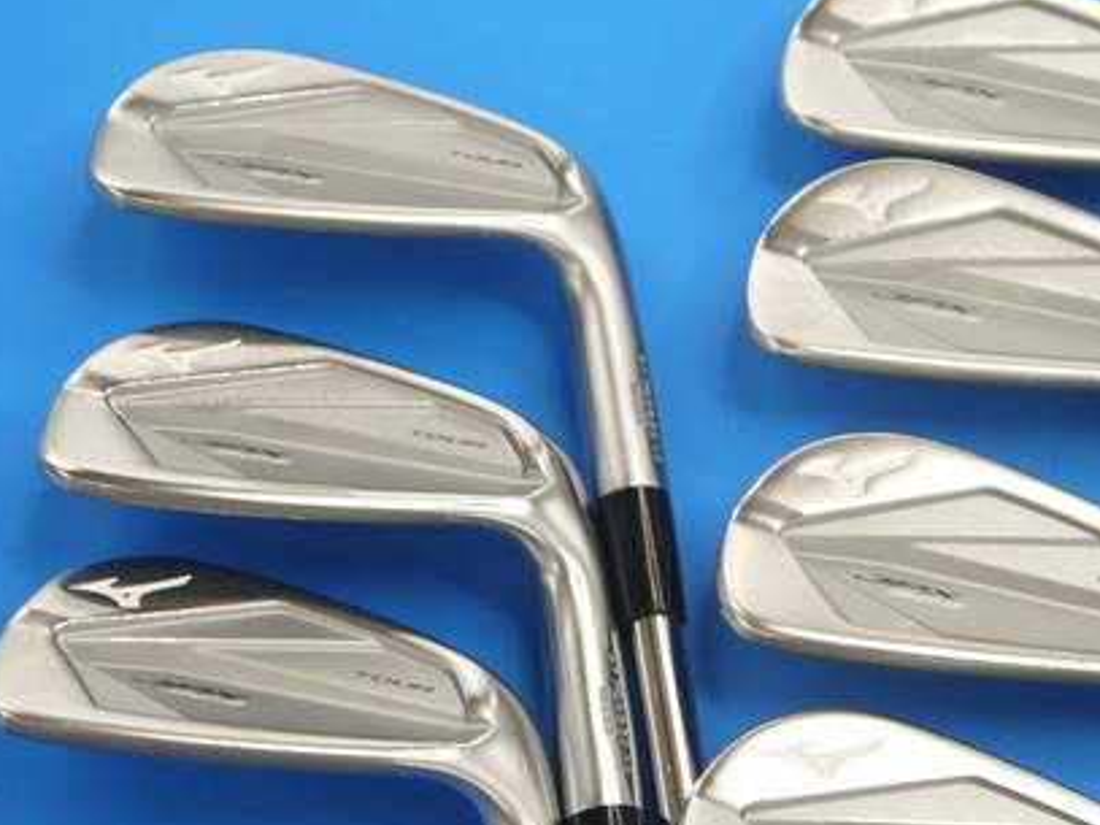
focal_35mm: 107
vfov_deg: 13.8
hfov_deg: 18.3
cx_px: 803
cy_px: 454
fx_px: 3399
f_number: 5.2
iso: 320
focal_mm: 34
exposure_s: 1/80
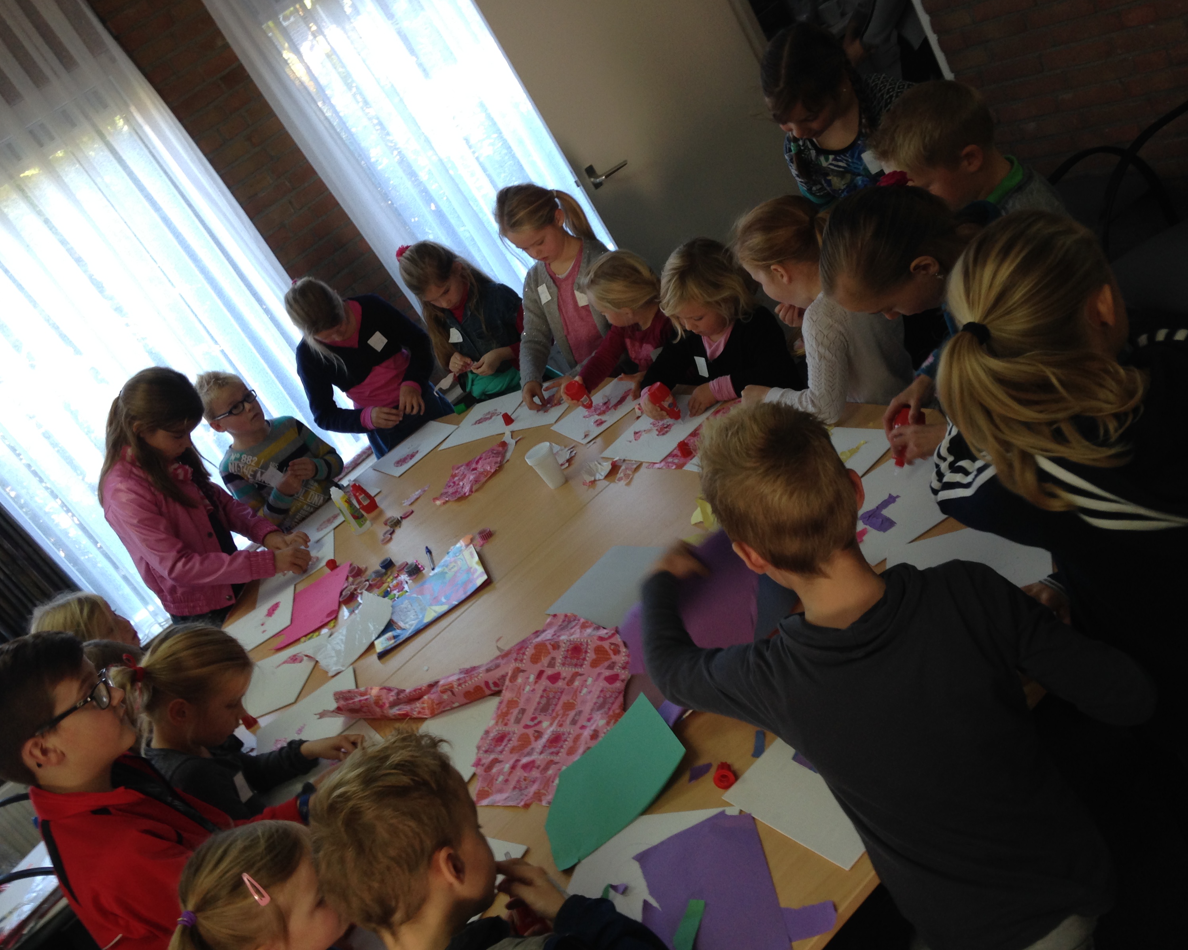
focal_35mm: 35
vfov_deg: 42.2
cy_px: 469
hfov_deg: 51.5
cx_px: 583
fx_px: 1231
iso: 64
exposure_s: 1/40
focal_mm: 4.12
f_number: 2.4
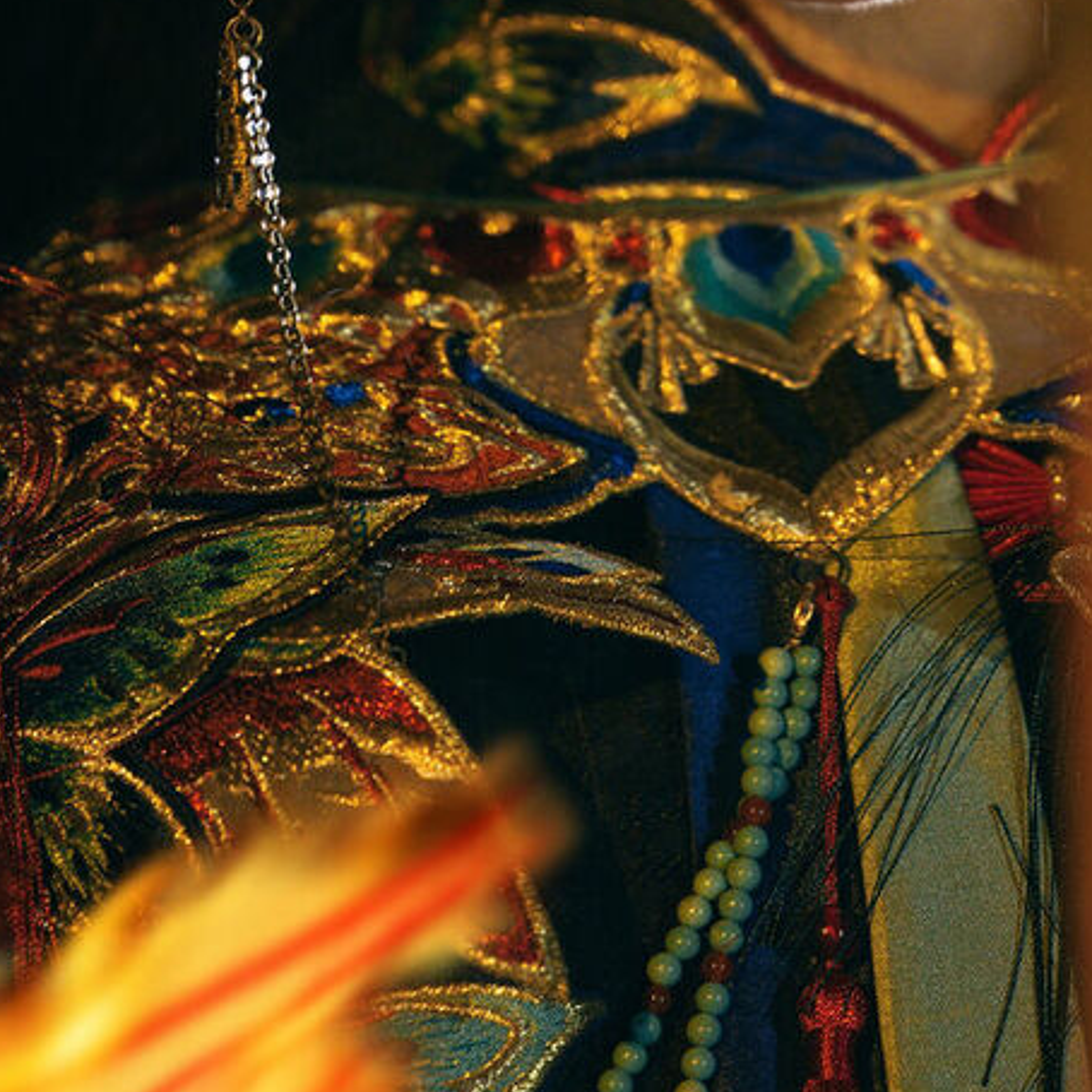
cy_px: -547
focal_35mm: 598
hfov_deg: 2.9
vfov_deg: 2.9
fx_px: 21343
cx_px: 924
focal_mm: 200
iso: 1000
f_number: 2.8
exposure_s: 1/125
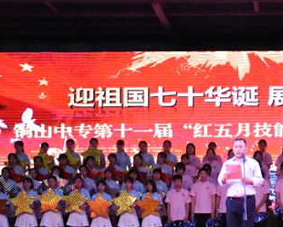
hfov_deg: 15.0
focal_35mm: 127
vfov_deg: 12.1
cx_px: 253
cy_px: 158
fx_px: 1065
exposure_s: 1/1250
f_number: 4.2
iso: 18000
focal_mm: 35
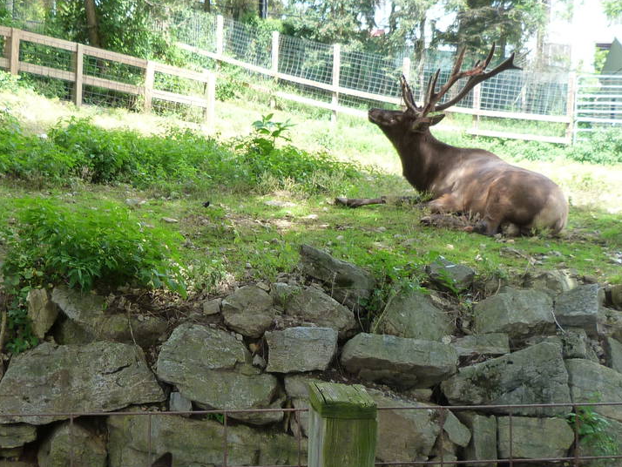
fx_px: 1007
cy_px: 296
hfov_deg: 34.2
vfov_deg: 26.0
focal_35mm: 56
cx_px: 235
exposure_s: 1/100
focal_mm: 4.5
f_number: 3.2
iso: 125
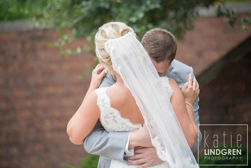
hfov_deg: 12.8
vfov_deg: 8.6
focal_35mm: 160
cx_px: 126
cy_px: 84
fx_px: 1116
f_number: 2.8
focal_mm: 160
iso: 400
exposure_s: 1/2500
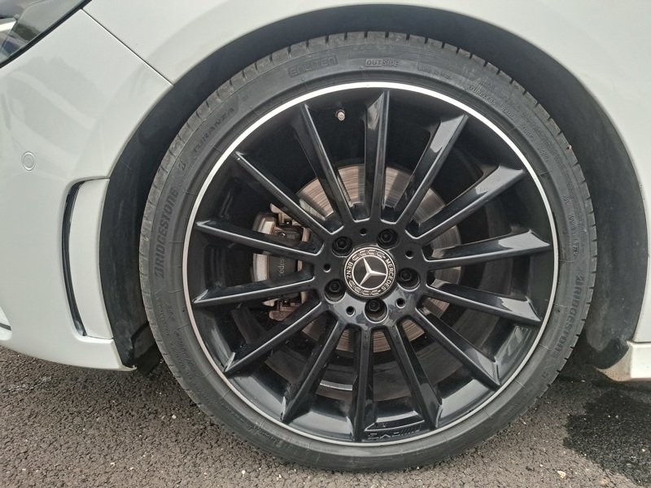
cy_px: 244
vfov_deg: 56.8
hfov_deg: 71.6
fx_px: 451
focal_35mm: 24
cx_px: 326
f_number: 1.8
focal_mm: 5.23
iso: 320
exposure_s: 1/60
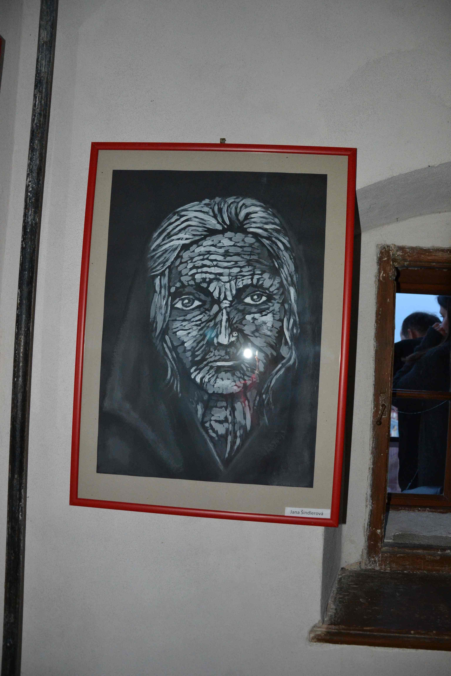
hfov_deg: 47.9
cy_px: 338
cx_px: 226
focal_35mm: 27
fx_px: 507
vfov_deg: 67.4
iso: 1000
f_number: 3.5
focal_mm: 18
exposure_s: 1/60
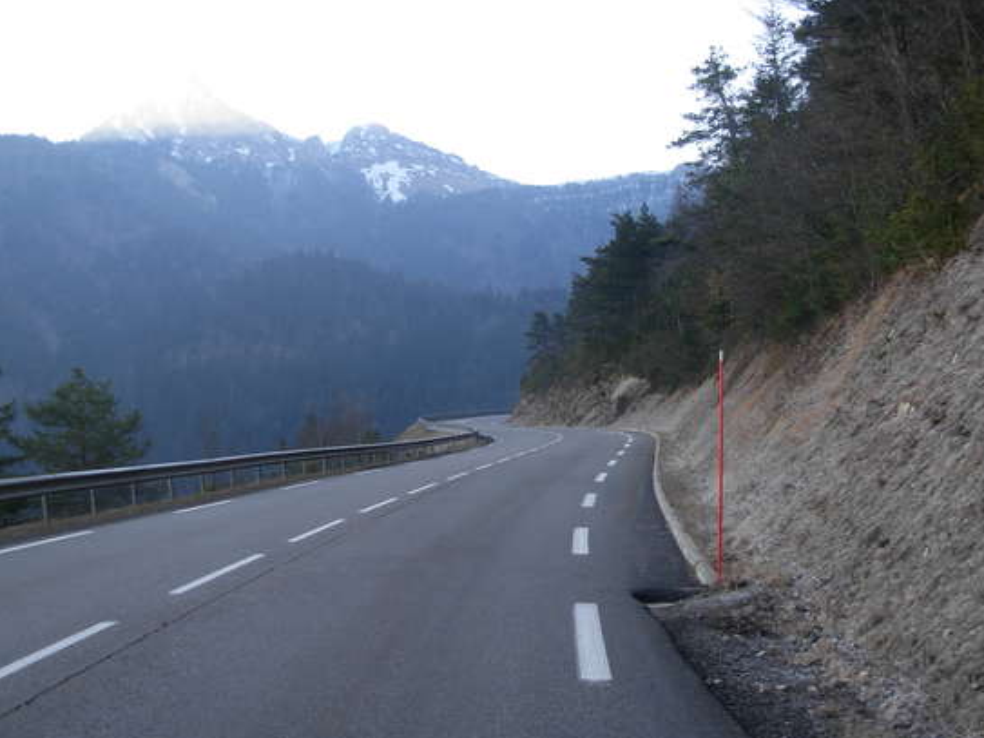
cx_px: 513
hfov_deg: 44.8
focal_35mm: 42
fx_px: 1194
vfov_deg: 34.3
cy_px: 361
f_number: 2.9
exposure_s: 1/181
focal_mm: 6.3
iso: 79
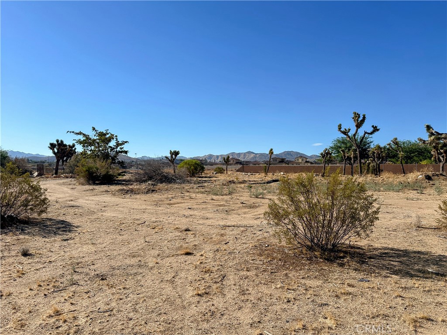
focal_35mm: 24
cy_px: 168
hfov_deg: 71.6
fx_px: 310
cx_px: 224
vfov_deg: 56.8
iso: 80
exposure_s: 1/7576
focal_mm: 6.86
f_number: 1.78
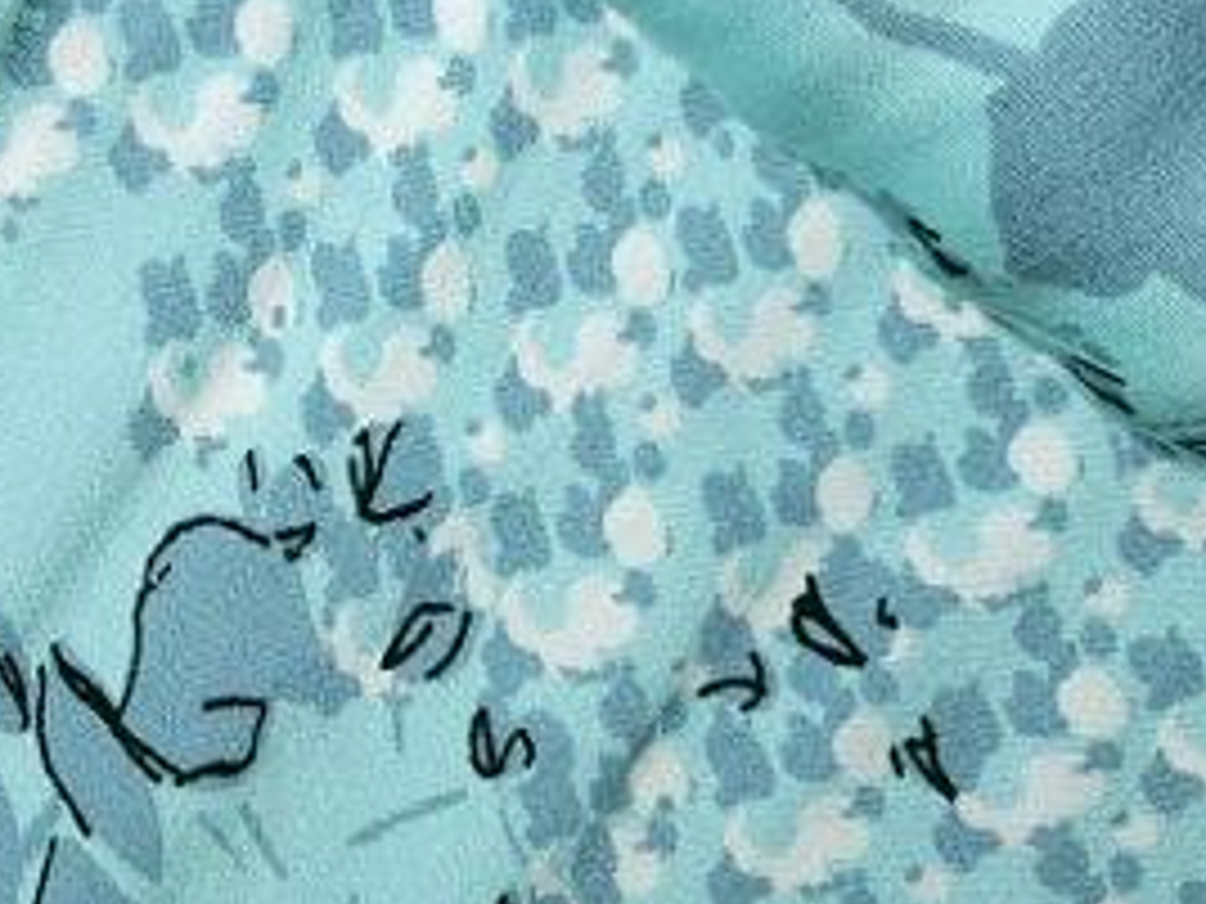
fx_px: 2543
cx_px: -248
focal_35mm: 73
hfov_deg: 24.2
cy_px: -117
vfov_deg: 19.2
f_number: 1.8
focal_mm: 5.4
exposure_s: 1/90
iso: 80
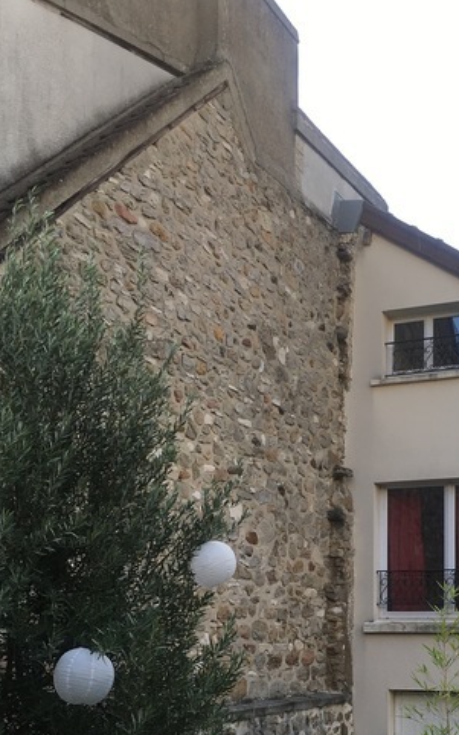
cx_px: 332
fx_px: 981
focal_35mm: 49
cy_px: 583
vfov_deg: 39.5
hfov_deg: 26.1
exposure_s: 1/276
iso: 25
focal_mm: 4.15
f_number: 2.2
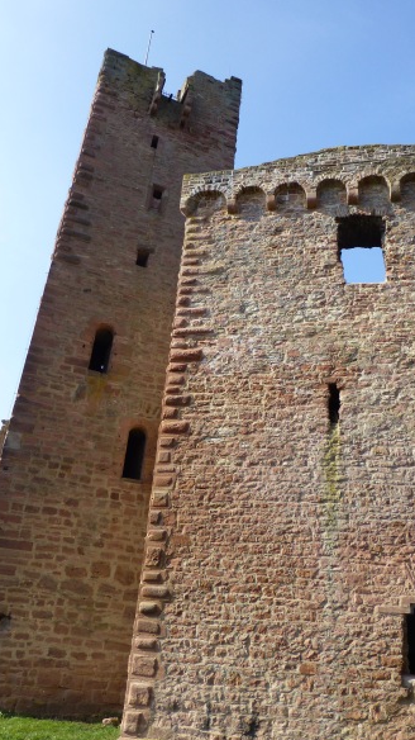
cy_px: 371
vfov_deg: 67.9
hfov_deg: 41.3
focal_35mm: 28
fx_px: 548
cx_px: 240
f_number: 4
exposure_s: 1/400
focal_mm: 4.3
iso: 100
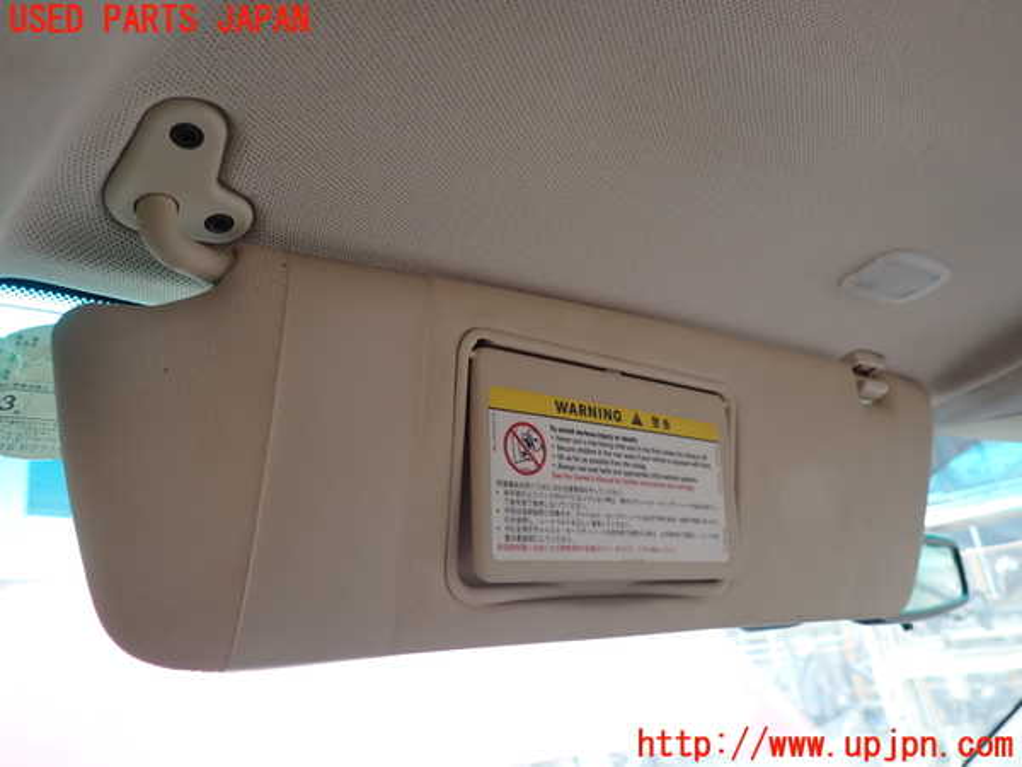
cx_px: 511
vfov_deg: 54.9
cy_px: 384
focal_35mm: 25
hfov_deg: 69.4
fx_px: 738
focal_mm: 4.5
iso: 100
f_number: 2
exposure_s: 1/60
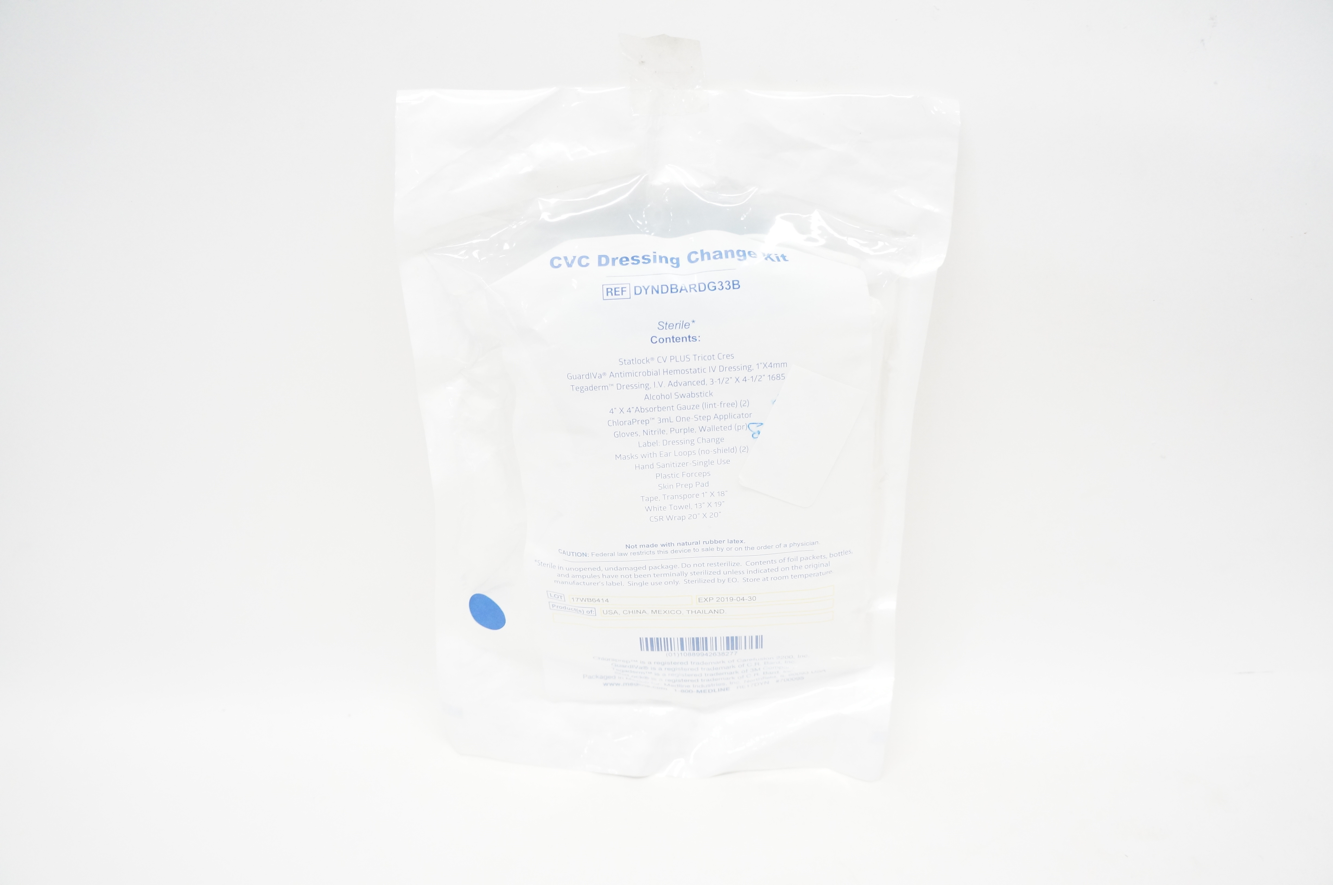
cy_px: 442
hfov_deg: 67.4
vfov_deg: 47.8
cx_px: 666
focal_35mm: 27
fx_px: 999
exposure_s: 1/250
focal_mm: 18
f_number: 4.5
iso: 1600
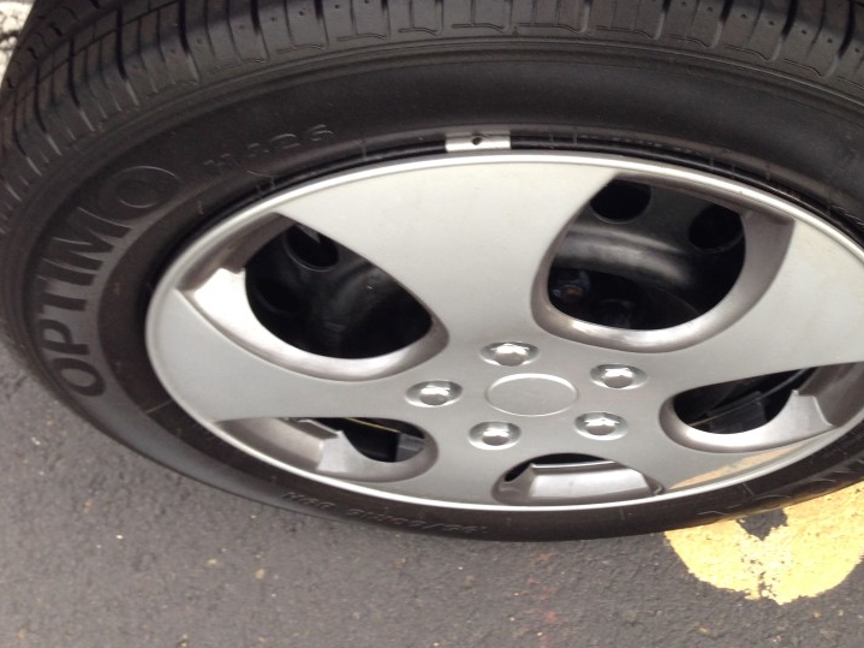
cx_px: 579
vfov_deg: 30.6
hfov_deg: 39.9
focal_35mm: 47
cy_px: 197
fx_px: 1173
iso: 64
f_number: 2.4
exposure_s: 1/40
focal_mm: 4.12
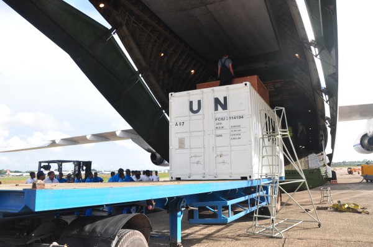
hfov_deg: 67.5
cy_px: 124
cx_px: 186
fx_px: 279
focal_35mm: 27
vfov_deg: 47.8
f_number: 11
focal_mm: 18
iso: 400
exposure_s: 1/160
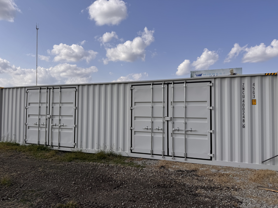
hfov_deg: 71.6
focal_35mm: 24
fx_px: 193
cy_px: 104
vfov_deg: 56.8
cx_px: 139
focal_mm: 6.76
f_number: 1.78
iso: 80
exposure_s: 1/7092
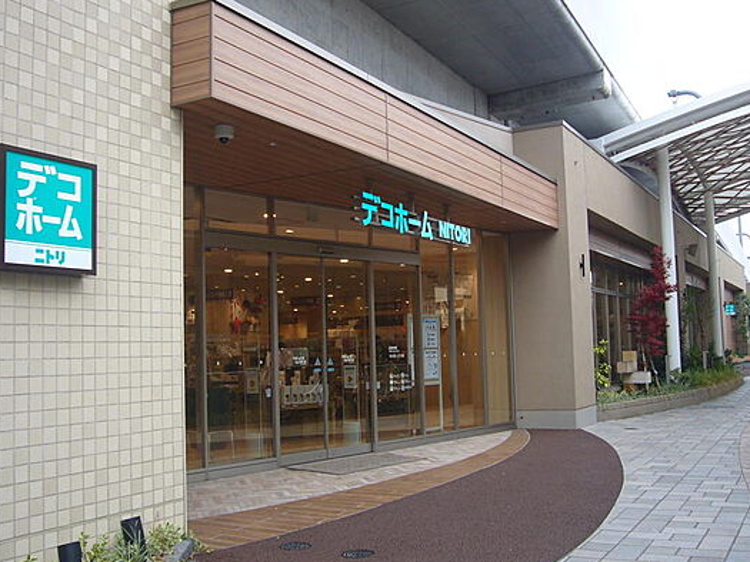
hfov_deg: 47.8
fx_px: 845
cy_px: 287
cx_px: 391
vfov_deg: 36.8
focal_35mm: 39
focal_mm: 5.2
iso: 80
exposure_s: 1/125
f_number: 2.9
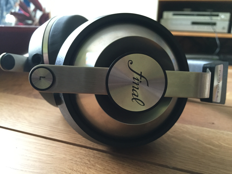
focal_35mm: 29
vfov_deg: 48.2
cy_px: 87
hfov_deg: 61.7
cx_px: 116
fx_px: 194
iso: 250
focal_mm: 4.15
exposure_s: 1/24
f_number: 2.2
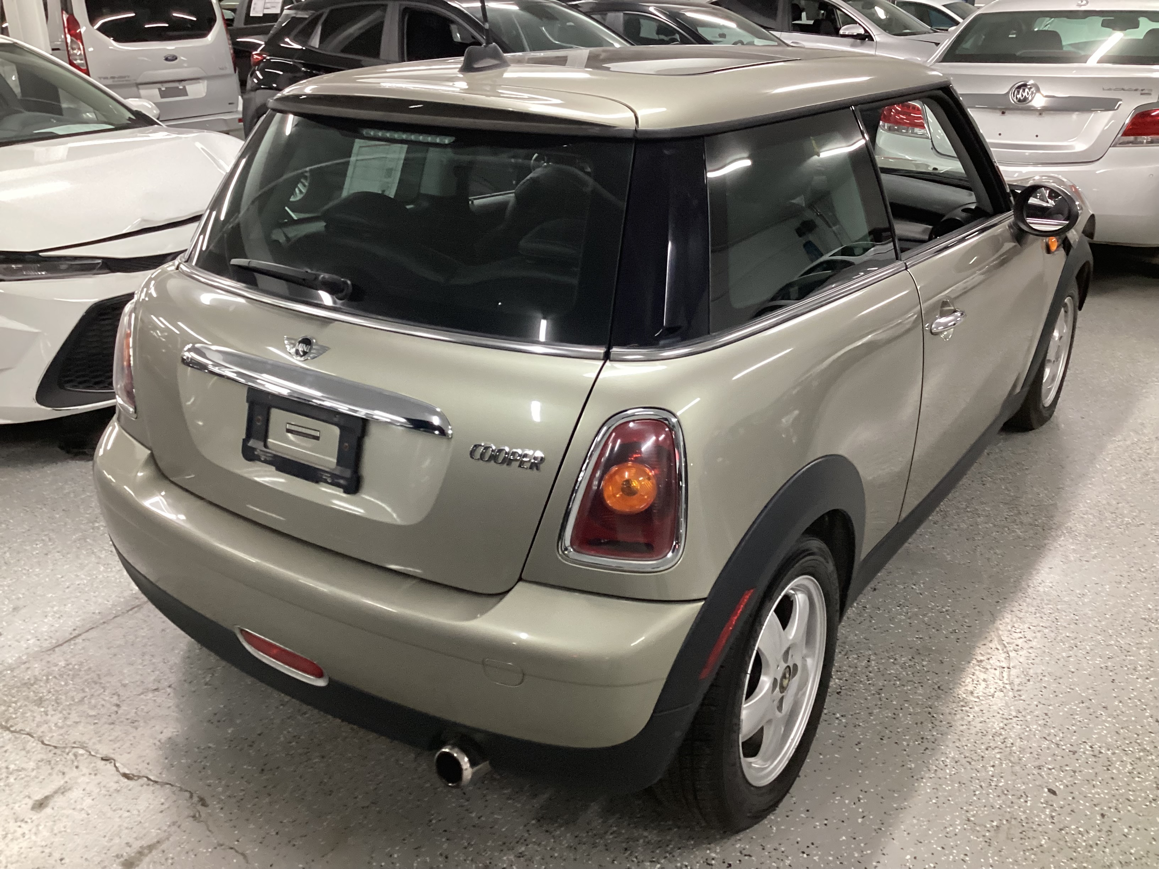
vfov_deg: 45.4
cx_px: 580
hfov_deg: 58.4
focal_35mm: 31
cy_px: 434
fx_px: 1038
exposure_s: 1/50
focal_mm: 3.3
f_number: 2.4
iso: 250
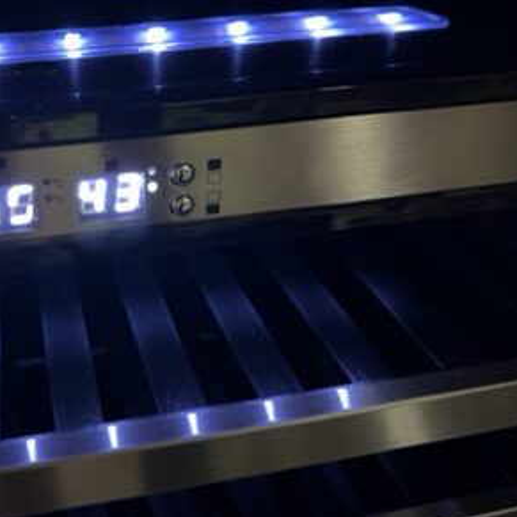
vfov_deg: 46.9
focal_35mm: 35
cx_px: 110
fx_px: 591
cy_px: 206
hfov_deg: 45.1
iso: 1250
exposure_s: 1/24
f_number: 1.78
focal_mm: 6.76
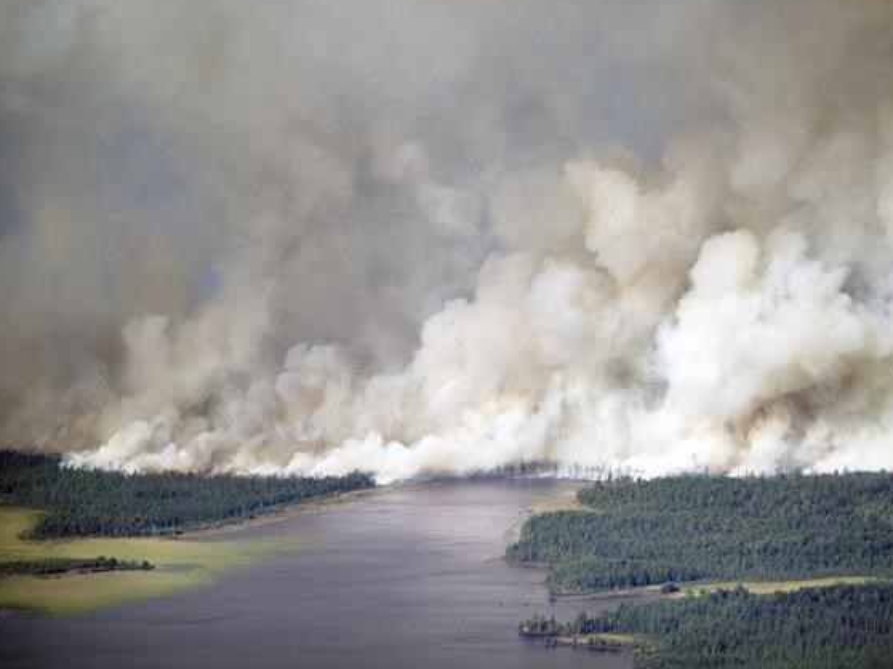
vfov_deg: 3.6
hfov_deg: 4.8
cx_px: 514
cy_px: 326
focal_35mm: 409
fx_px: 10547
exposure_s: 1/2000
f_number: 6.3
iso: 320
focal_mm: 365
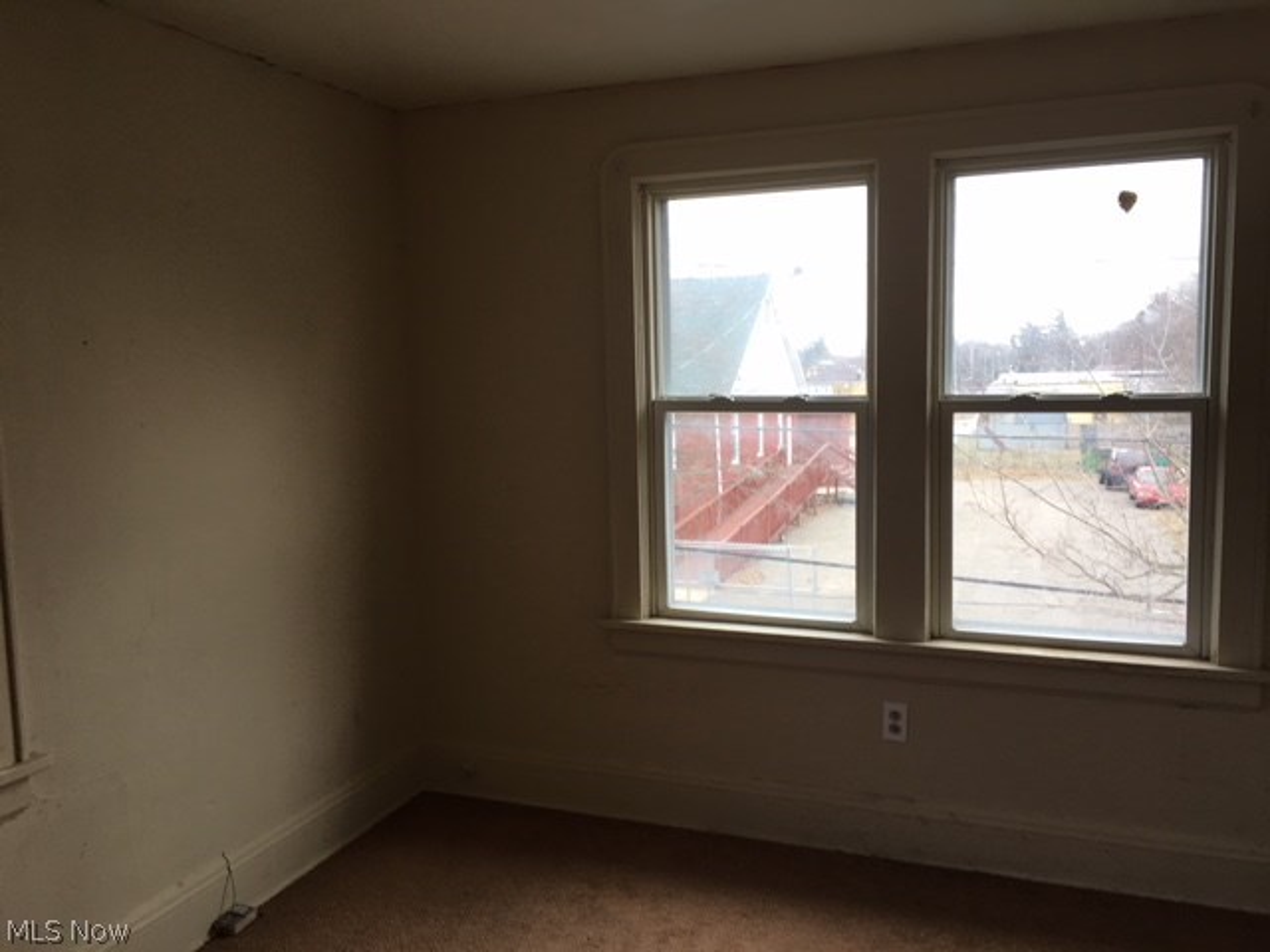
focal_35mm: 29
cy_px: 476
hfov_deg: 61.7
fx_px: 1064
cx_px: 635
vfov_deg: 48.2
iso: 25
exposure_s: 1/120
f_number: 2.2
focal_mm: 4.15
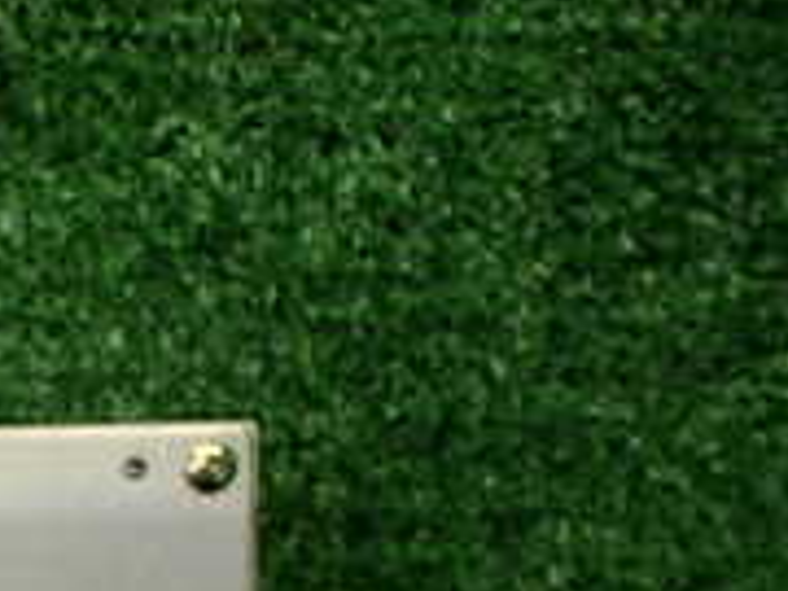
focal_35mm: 100
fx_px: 2276
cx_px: -477
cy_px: 932
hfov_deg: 17.2
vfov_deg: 13.7
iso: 250
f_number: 2.3
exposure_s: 1/125
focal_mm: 5.4
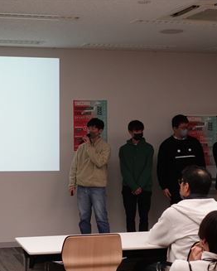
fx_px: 610
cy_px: 136
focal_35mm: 76
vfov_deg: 25.1
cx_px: 59
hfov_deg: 20.1
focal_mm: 19.76
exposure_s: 1/500
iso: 1250
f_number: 2.8
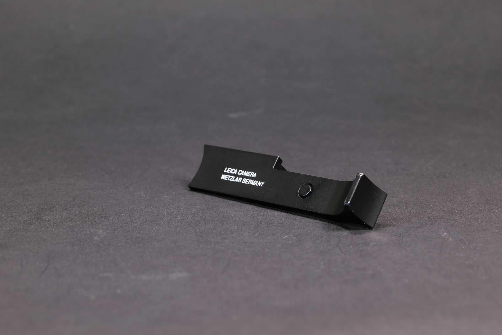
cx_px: 251
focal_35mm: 87
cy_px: 168
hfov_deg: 23.4
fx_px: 1214
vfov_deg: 15.7
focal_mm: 87
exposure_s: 2.5
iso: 200
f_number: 14
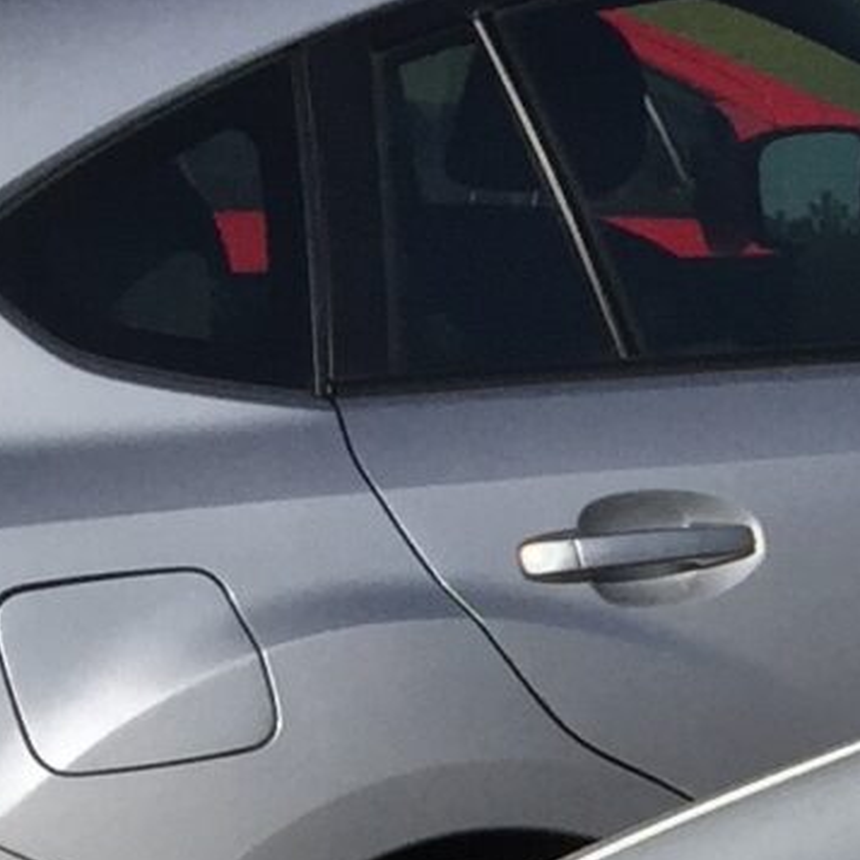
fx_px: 5172
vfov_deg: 9.0
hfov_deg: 8.6
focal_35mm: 184
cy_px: 1607
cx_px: 2142
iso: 32
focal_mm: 4.15
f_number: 2.2
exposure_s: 1/5650
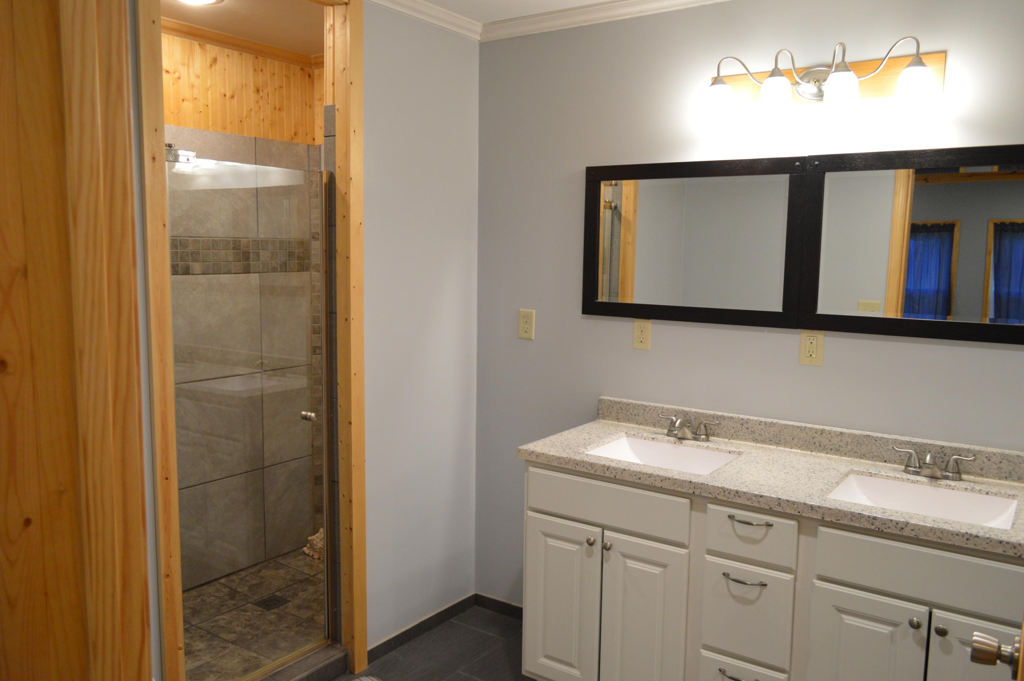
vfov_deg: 47.8
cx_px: 512
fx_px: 767
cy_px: 340
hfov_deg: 67.4
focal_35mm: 27
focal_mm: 18
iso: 800
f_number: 3.5
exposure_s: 1/60
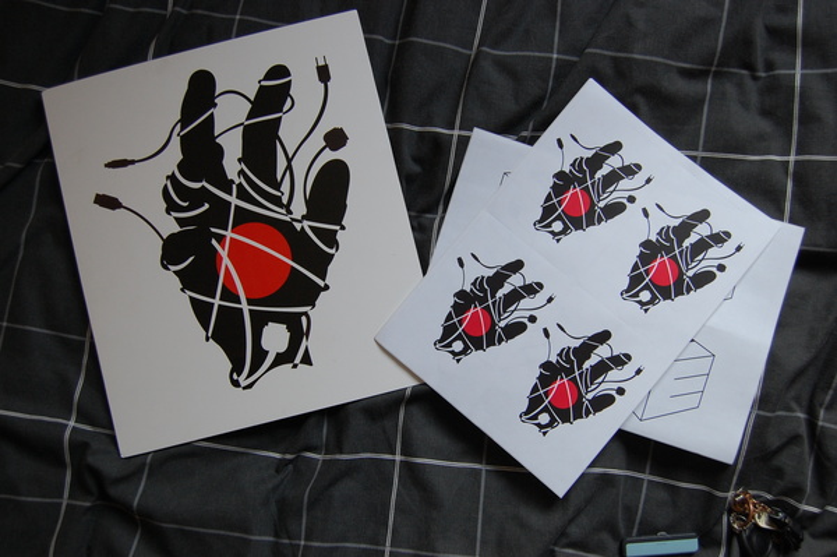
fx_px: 767
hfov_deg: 57.3
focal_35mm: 33
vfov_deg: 39.9
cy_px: 278
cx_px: 418
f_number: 4.5
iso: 400
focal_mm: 22
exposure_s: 1/80
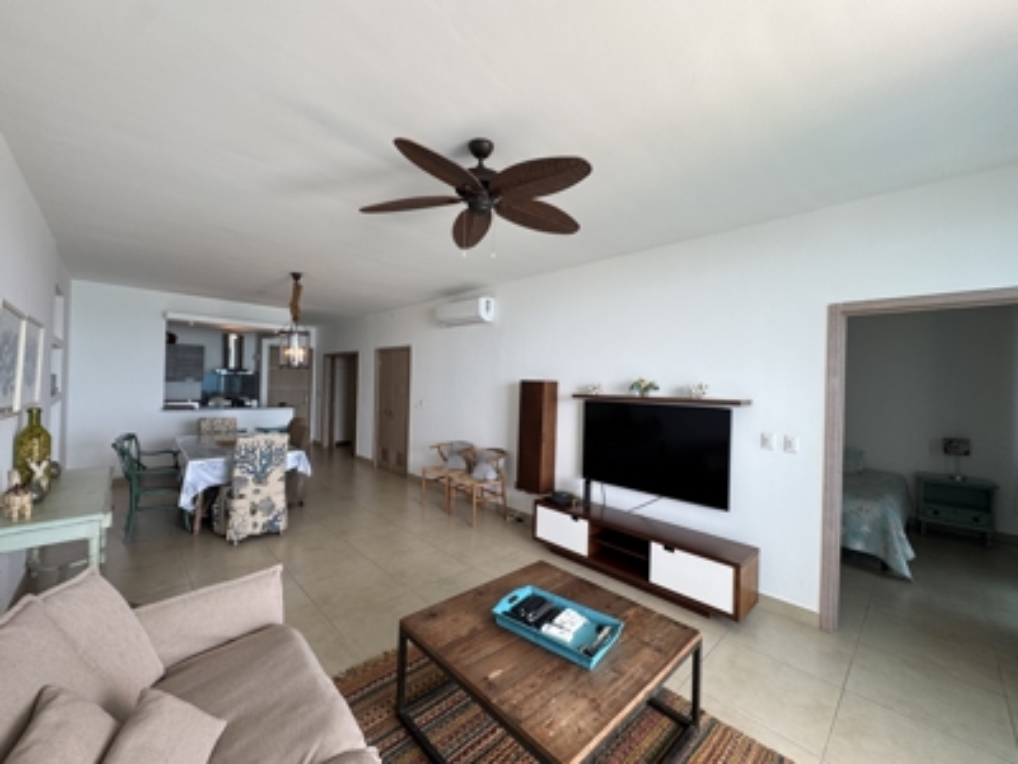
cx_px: 509
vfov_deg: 85.7
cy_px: 382
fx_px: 412
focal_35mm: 14
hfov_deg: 102.1
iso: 64
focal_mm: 2.22
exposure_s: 1/120
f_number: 2.2
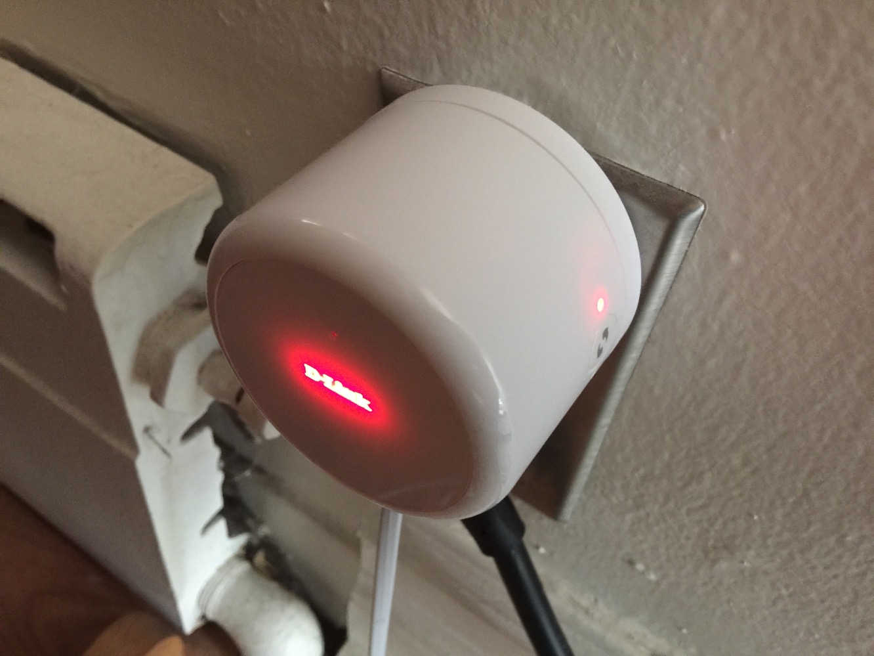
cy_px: 328
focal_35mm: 29
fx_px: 732
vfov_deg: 48.2
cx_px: 437
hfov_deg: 61.7
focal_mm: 4.15
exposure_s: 1/4
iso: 80
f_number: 2.2
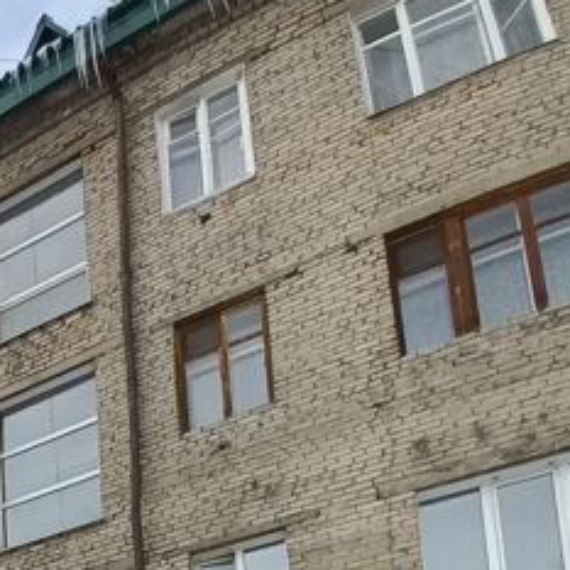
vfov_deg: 26.8
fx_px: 782
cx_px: -198
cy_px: 877
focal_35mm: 42
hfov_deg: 30.3
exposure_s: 1/1147
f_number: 2.2
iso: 40
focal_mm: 1.42
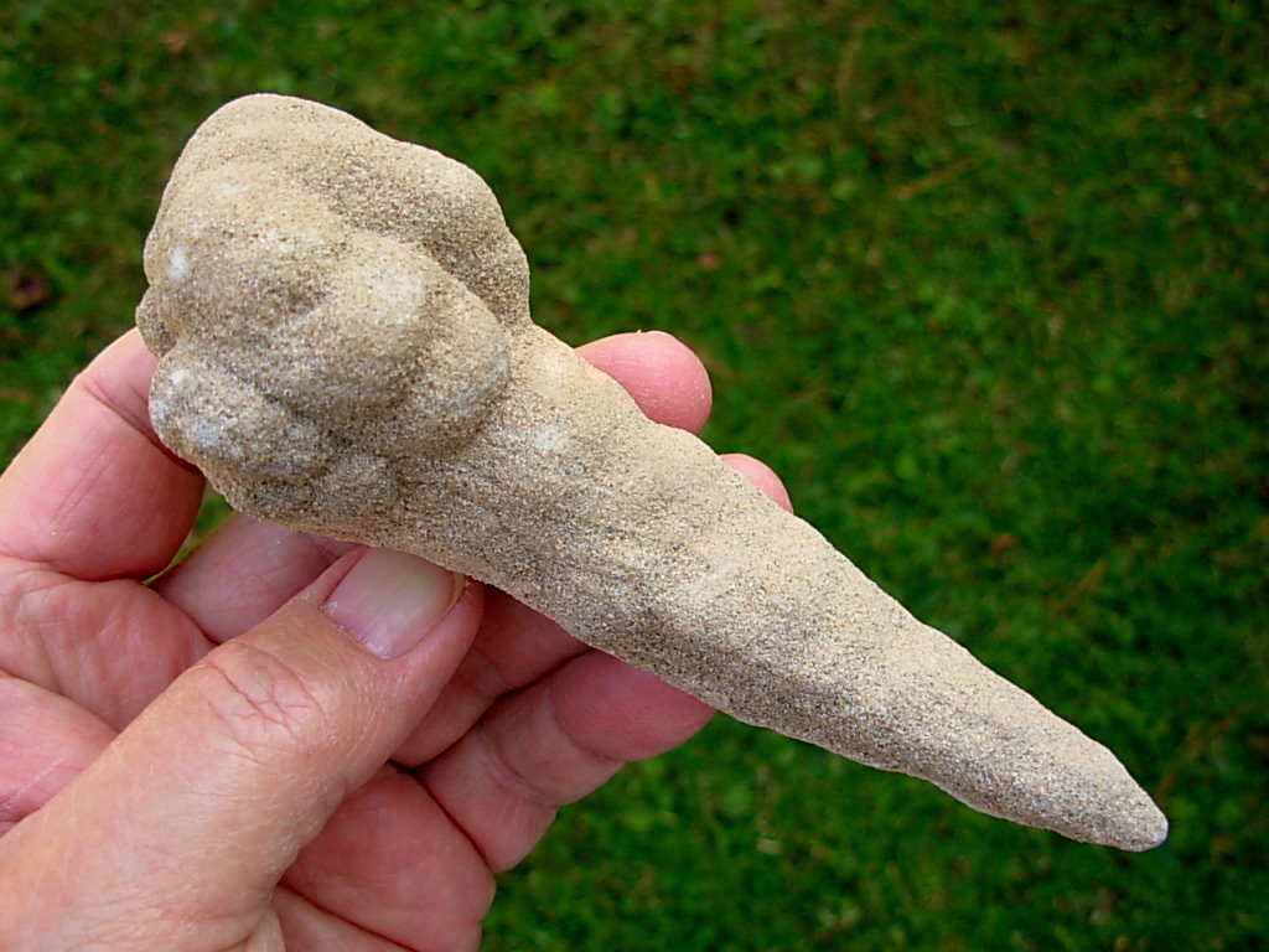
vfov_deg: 37.7
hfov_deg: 49.0
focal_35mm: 38
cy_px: 476
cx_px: 634
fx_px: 1393
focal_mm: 6.3
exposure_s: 1/95.9
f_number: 2.9
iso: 50
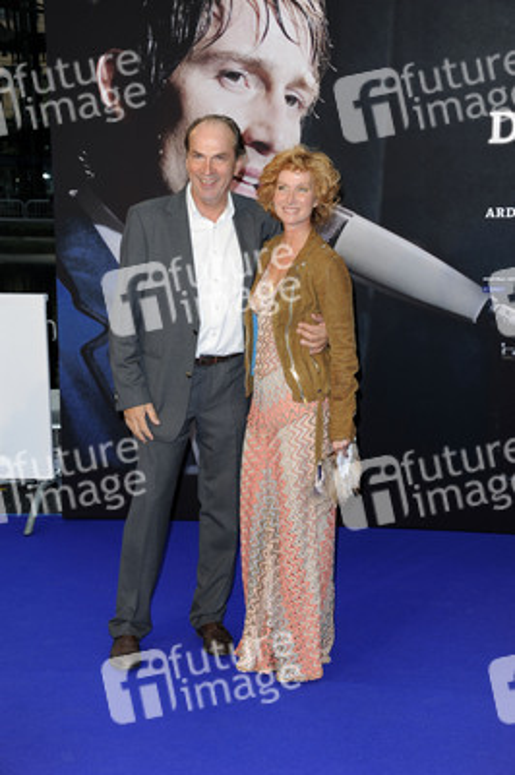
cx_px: 258
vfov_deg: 32.4
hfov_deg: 21.9
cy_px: 388
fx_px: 1333
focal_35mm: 62
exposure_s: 1/160
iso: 500
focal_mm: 62
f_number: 6.3
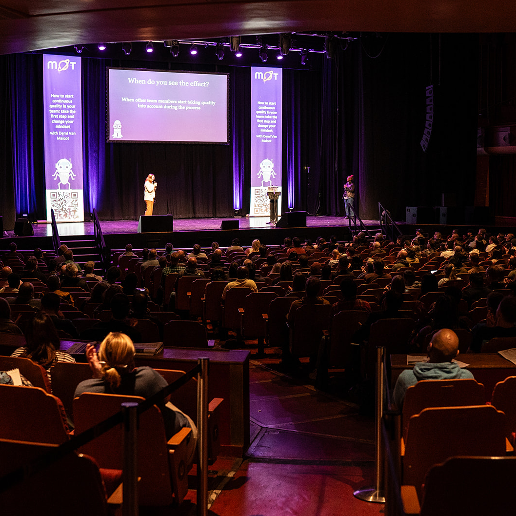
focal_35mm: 45
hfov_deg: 37.5
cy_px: 259
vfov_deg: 37.6
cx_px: 296
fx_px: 759
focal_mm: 35
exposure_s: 1/100
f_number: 2.5
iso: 3200
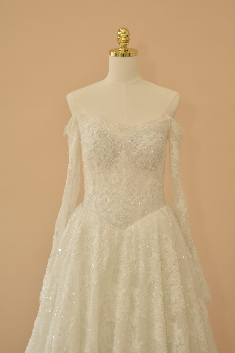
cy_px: 176
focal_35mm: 57
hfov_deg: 23.8
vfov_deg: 35.1
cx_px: 118
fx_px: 558
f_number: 5
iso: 160
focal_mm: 38
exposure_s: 1/100
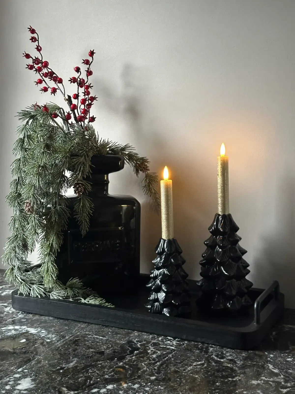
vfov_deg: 39.7
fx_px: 545
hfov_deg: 30.3
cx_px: 148
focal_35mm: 48
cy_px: 197
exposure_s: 1/32
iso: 400
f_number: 1.78
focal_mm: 6.86
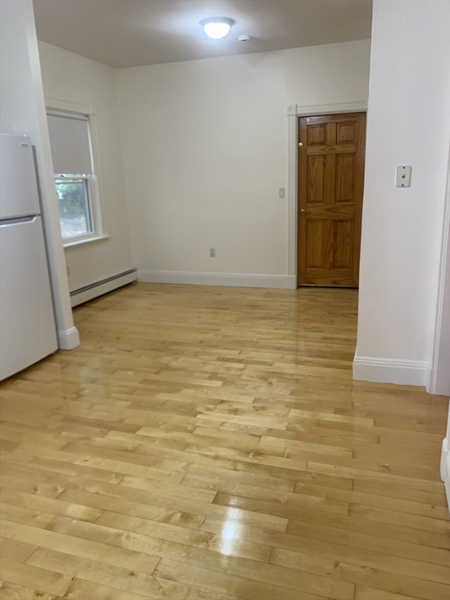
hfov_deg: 53.1
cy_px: 300
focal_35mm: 26
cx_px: 225
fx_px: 451
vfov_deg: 67.3
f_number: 1.8
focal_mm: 4.25
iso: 200
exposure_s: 1/60
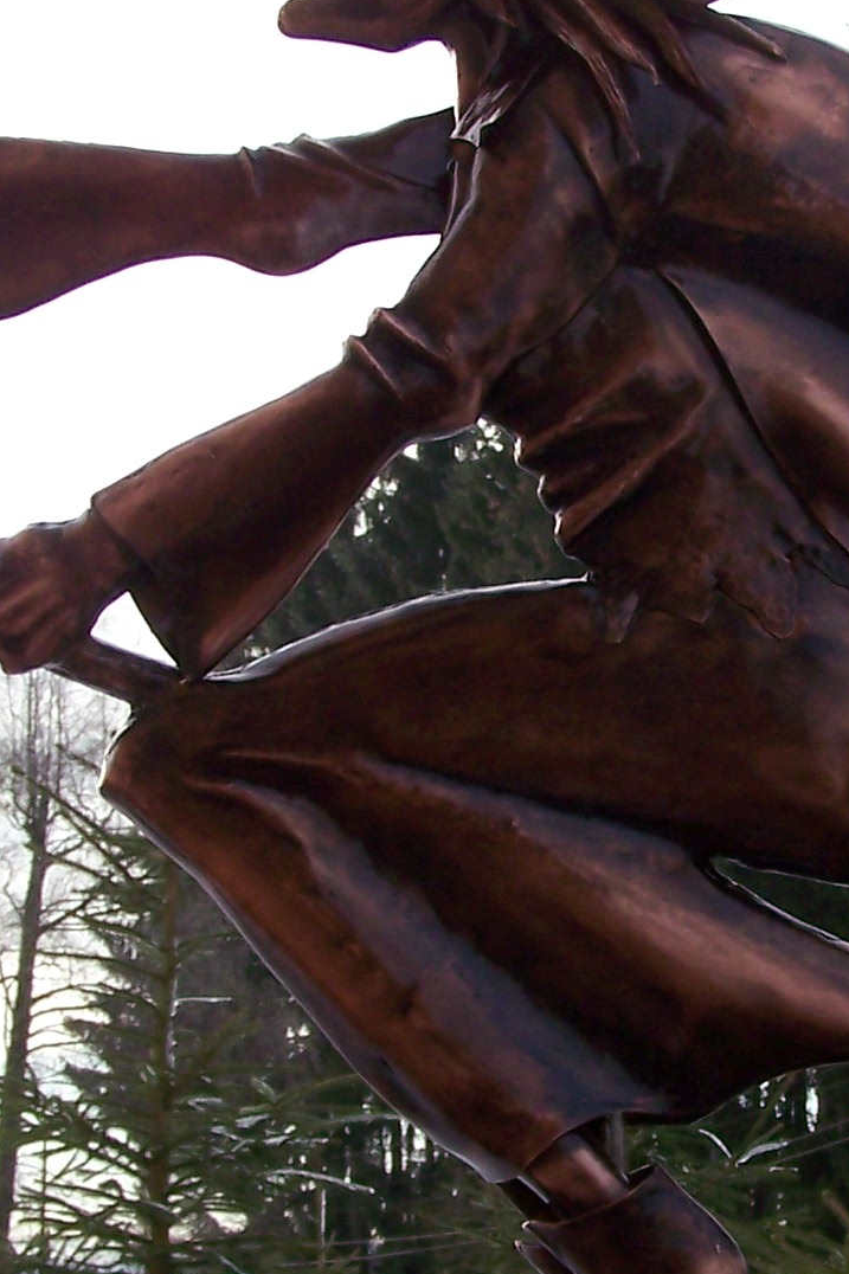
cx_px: 792
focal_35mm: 98
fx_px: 3468
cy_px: 506
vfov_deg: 20.8
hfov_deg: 13.8
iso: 64
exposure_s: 1/250
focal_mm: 6.3
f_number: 4
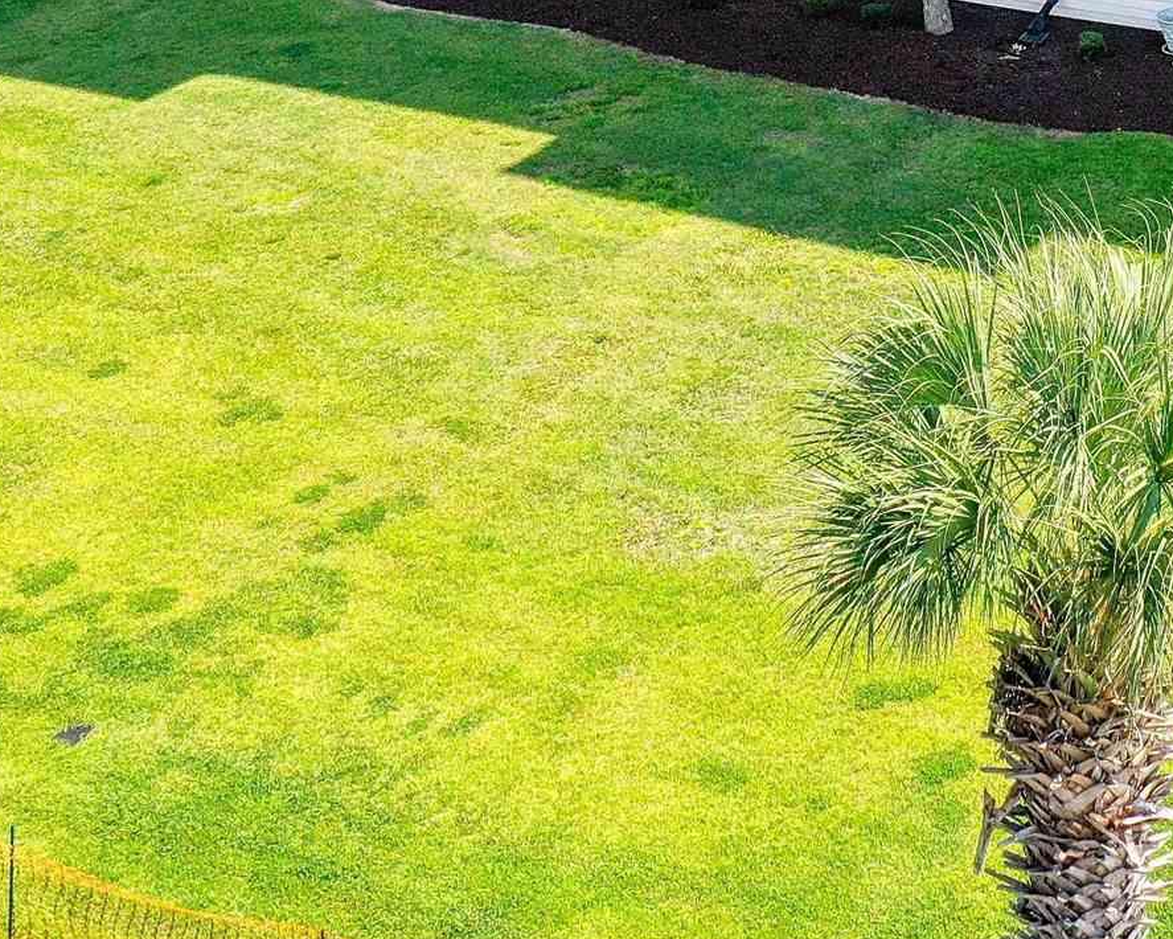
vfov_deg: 16.0
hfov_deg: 20.6
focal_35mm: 91
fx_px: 3160
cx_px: 1061
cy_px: -276
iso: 100
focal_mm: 10.3
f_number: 5.6
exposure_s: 1/400
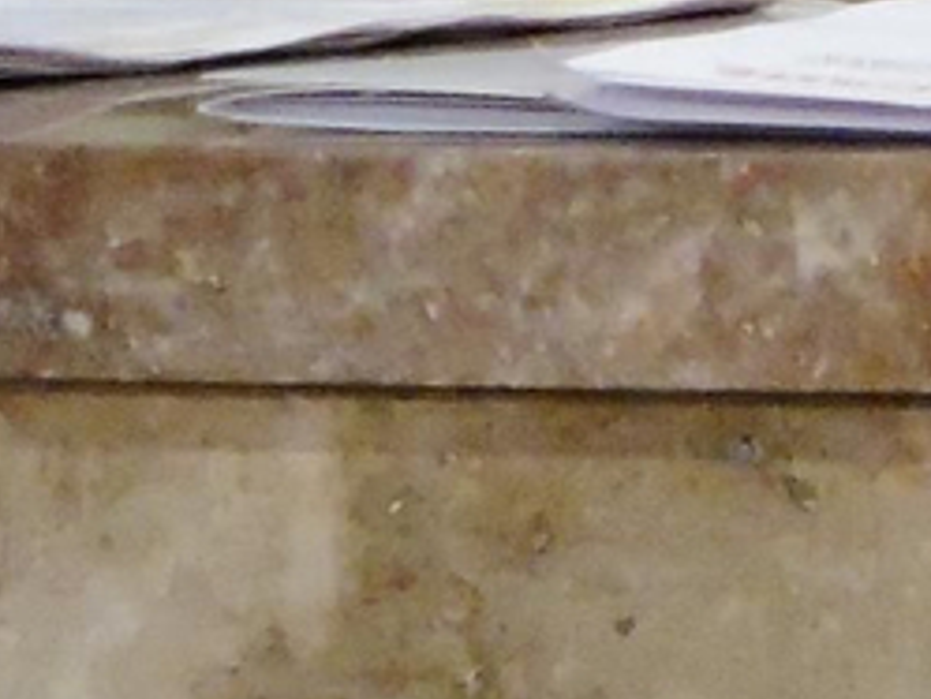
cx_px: 2819
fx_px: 81343
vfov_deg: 0.5
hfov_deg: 0.7
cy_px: -1420
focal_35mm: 3023
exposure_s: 1/60
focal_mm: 83.8
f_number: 4.9
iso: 1600
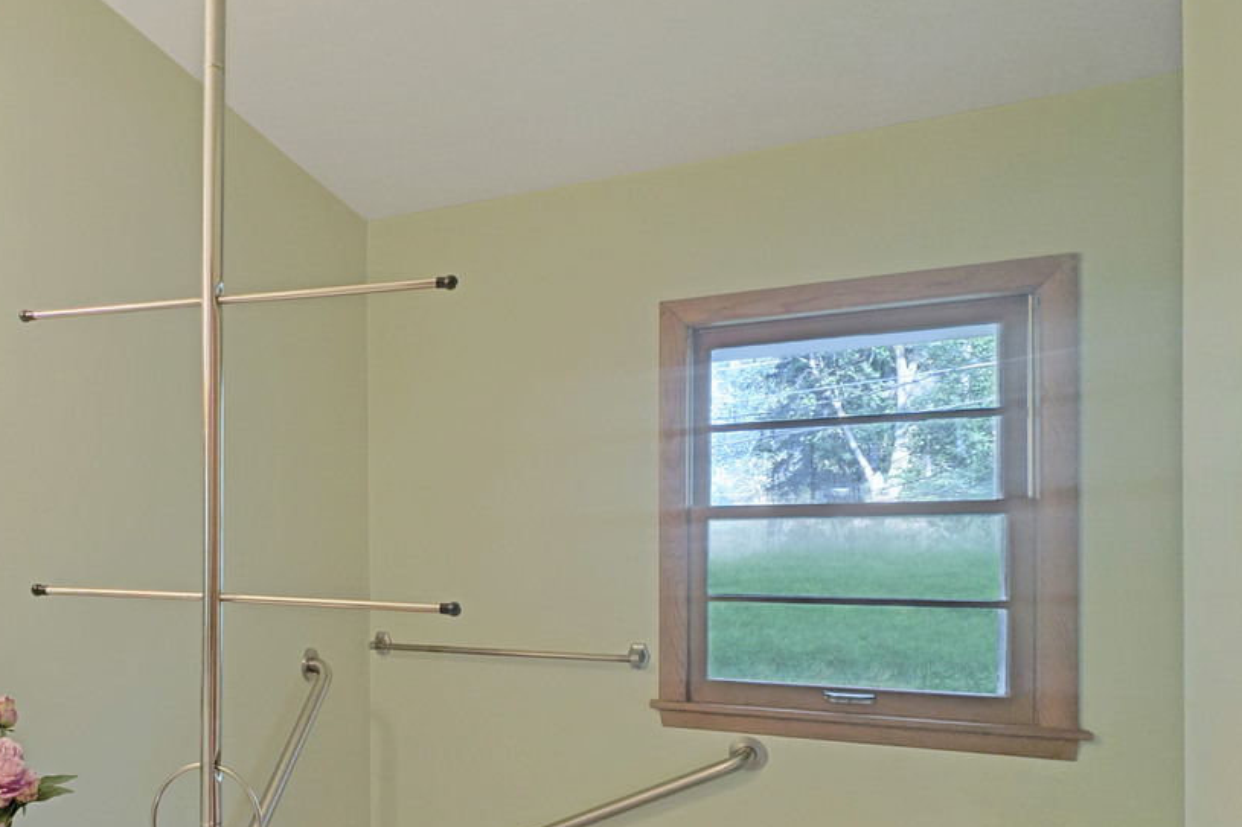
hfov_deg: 73.3
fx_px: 759
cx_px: 317
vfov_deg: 50.8
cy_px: 742
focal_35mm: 22
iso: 65
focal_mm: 2.23
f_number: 1.95
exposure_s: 1/120
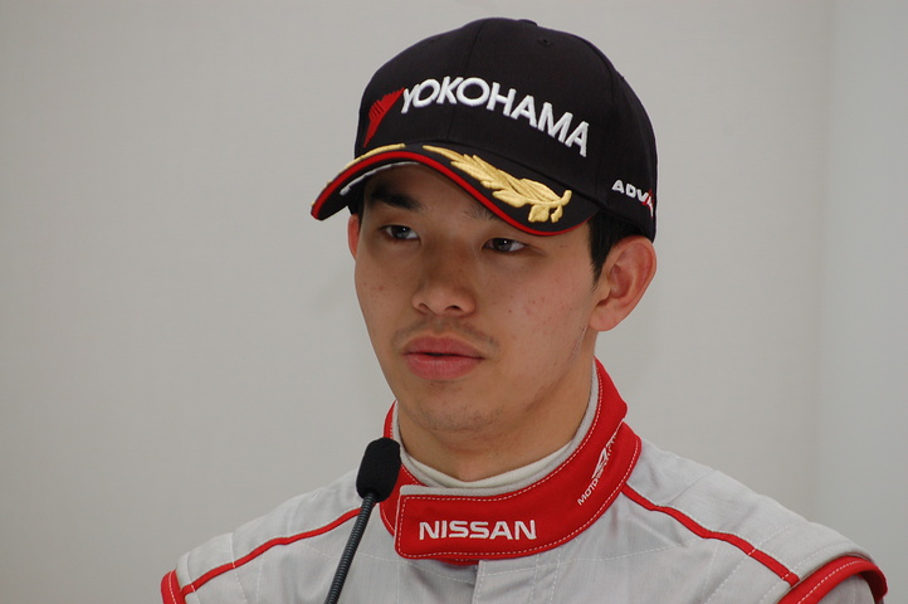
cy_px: 302
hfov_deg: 7.2
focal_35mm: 285
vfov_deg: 4.8
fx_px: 7182
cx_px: 454
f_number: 8
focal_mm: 190
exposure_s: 1/60
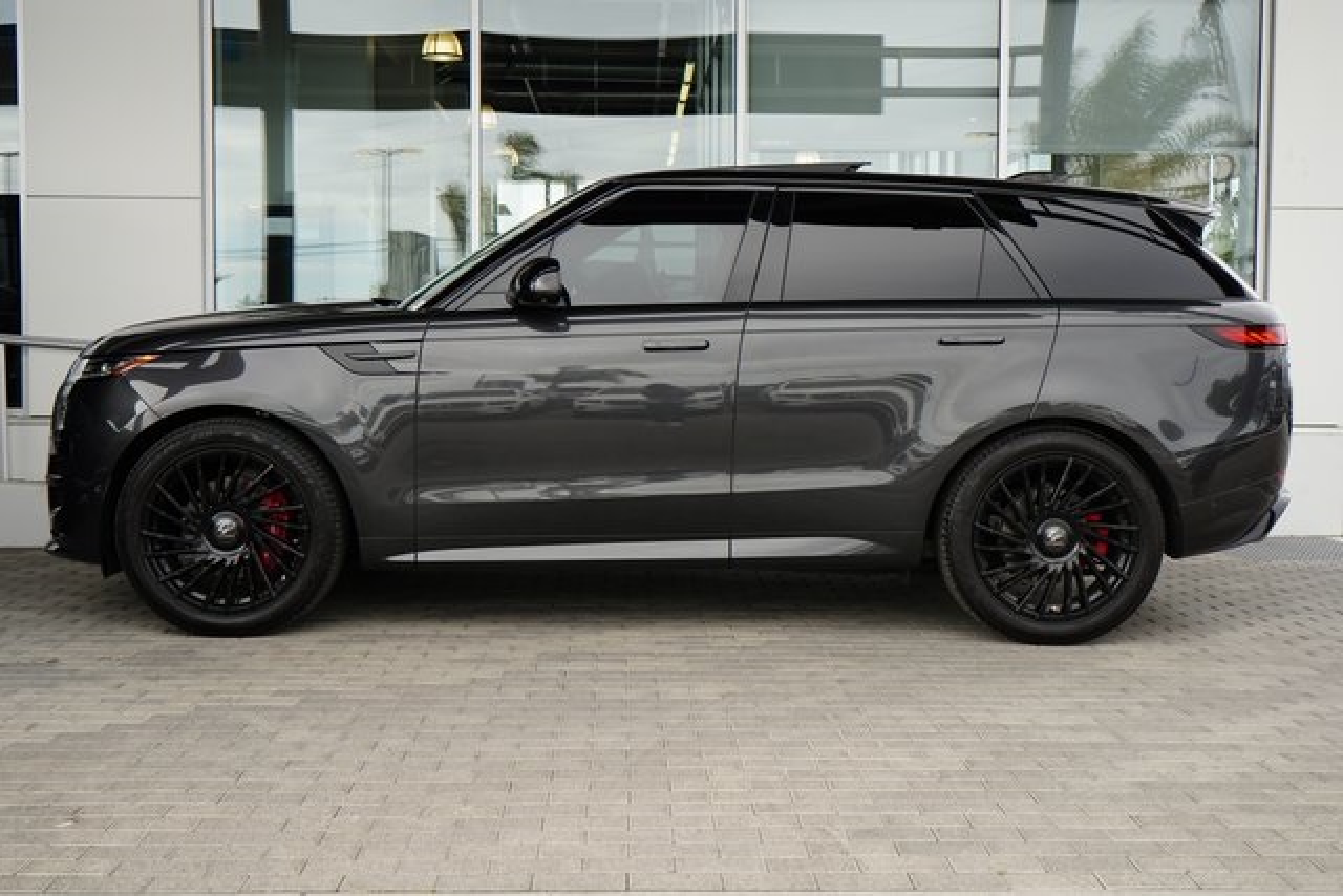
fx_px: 1530
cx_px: 672
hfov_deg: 47.4
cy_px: 448
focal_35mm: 41
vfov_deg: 32.6
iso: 1000
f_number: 8
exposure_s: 1/500
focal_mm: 41
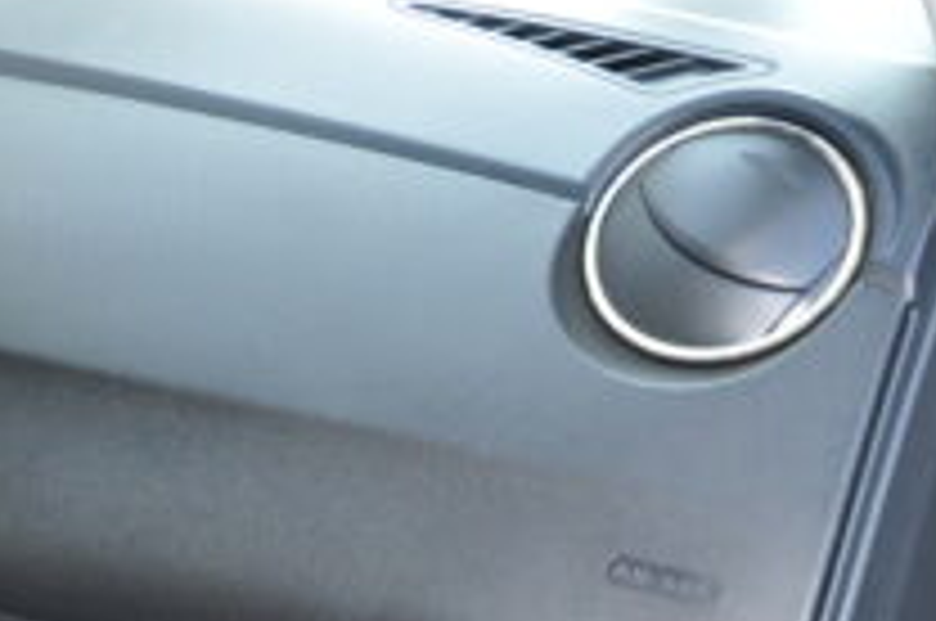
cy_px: 619
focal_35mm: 78
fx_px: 2025
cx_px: -315
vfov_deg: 17.1
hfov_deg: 22.9
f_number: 3.5
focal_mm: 18
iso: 560
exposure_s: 1/125
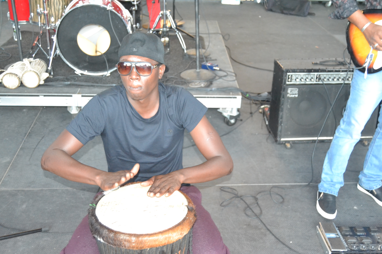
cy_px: 127
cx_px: 191
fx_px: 446
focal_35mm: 42
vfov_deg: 31.9
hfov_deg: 46.4
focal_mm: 28
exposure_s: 1/200
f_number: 4
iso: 3200
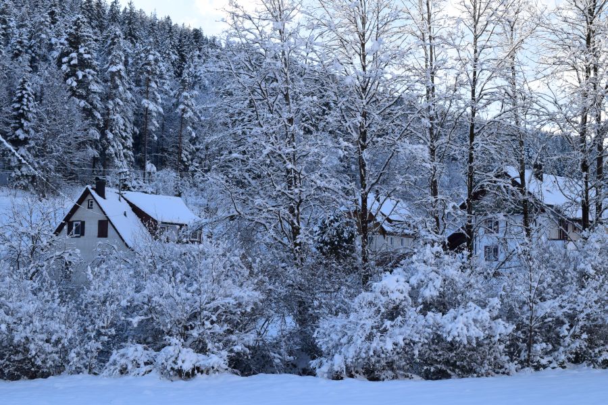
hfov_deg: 38.9
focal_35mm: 51
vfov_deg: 26.5
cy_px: 202
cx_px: 304
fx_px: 861
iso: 400
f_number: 11
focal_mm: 34
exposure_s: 1/400
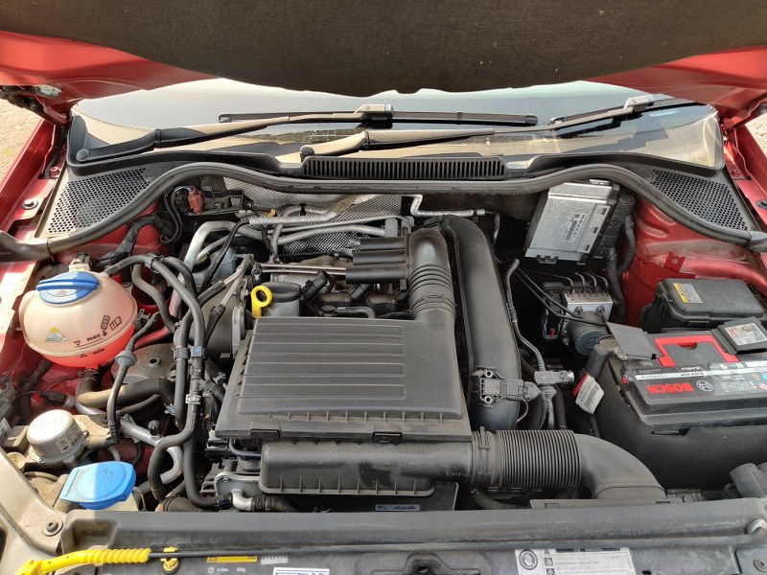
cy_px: 288
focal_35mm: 27
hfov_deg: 65.3
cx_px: 384
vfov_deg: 51.4
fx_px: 598
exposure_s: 1/100
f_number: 1.65
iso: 125
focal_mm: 4.75
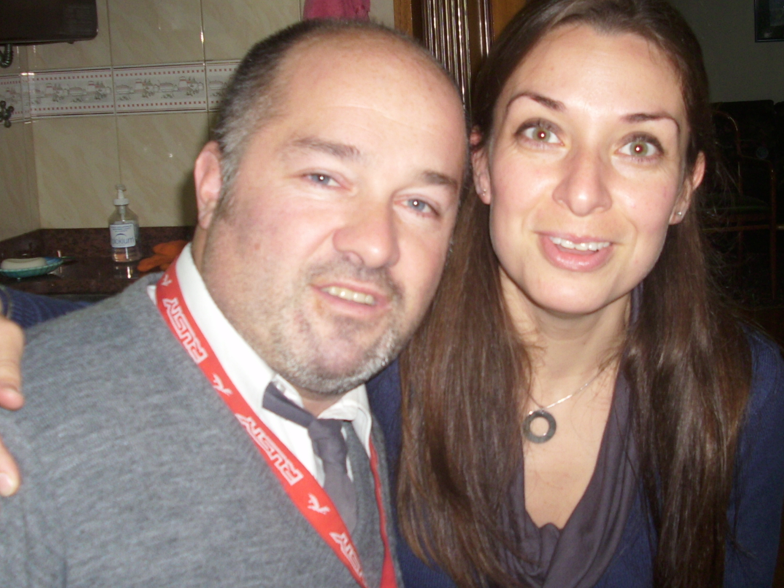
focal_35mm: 34
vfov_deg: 41.8
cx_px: 400
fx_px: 770
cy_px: 271
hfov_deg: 54.0
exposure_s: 1/30
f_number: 2.8
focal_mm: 6.2
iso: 50
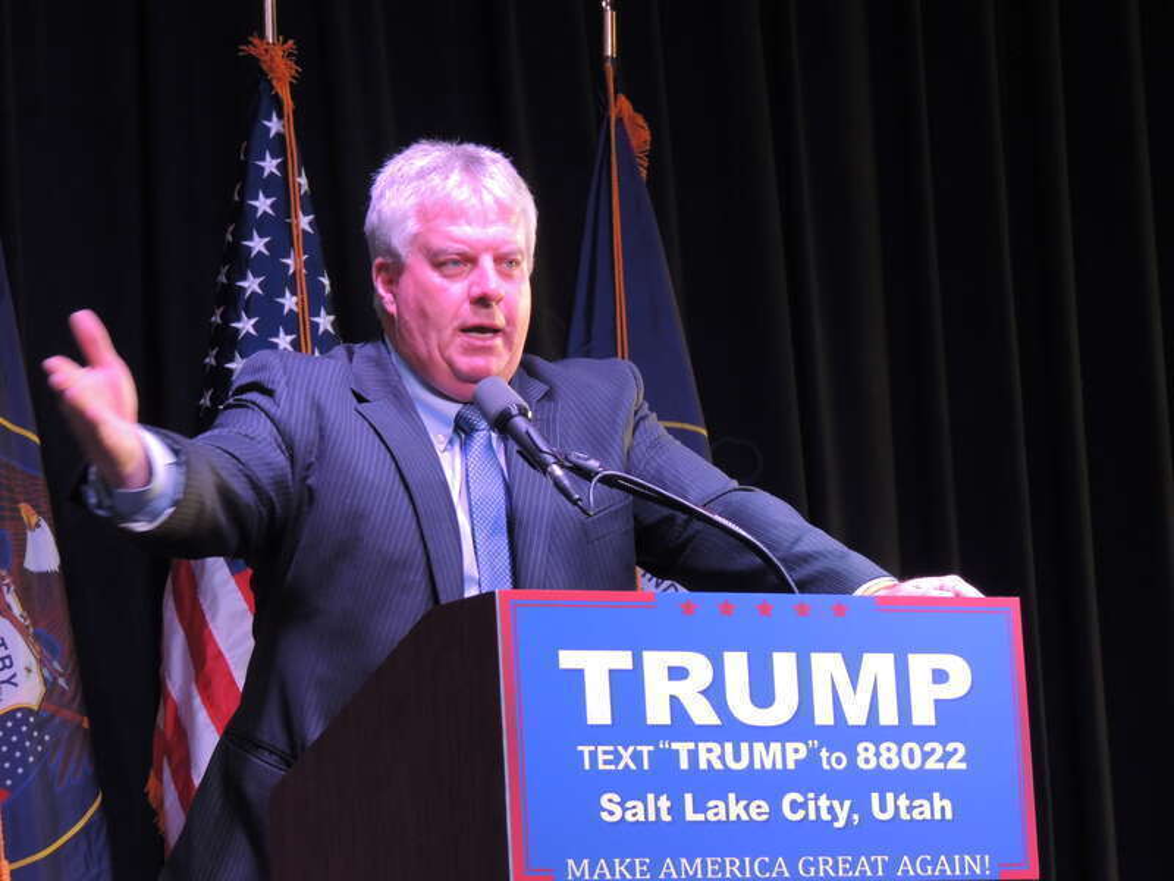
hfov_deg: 12.7
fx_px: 5257
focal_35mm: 155
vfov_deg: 9.6
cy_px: 440
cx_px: 587
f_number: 4.4
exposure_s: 1/60
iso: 400
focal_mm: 27.6
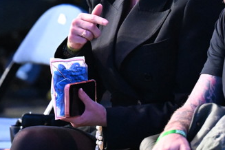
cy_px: 14
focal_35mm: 331
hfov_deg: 6.2
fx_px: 2069
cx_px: 185
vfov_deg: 4.1
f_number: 2.8
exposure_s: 1/250
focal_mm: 105
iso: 8000
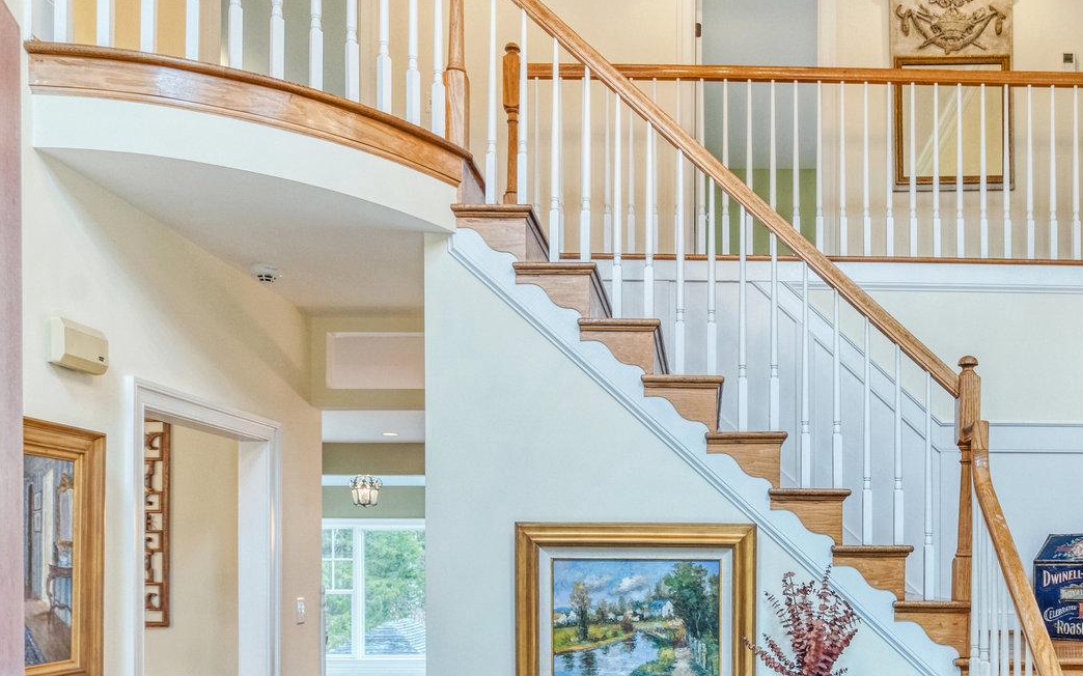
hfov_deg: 58.3
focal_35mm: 32
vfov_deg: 37.4
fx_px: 944
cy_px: 579
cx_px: 723
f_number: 7.1
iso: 1250
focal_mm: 16
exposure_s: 1/25
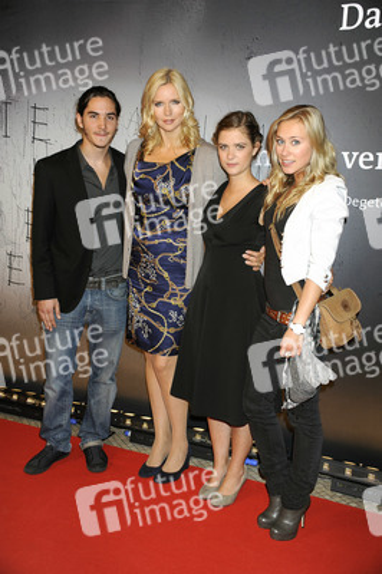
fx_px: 701
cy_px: 287
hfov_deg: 30.5
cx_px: 191
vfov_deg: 44.5
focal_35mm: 44
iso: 640
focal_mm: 44
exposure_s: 1/160
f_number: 5
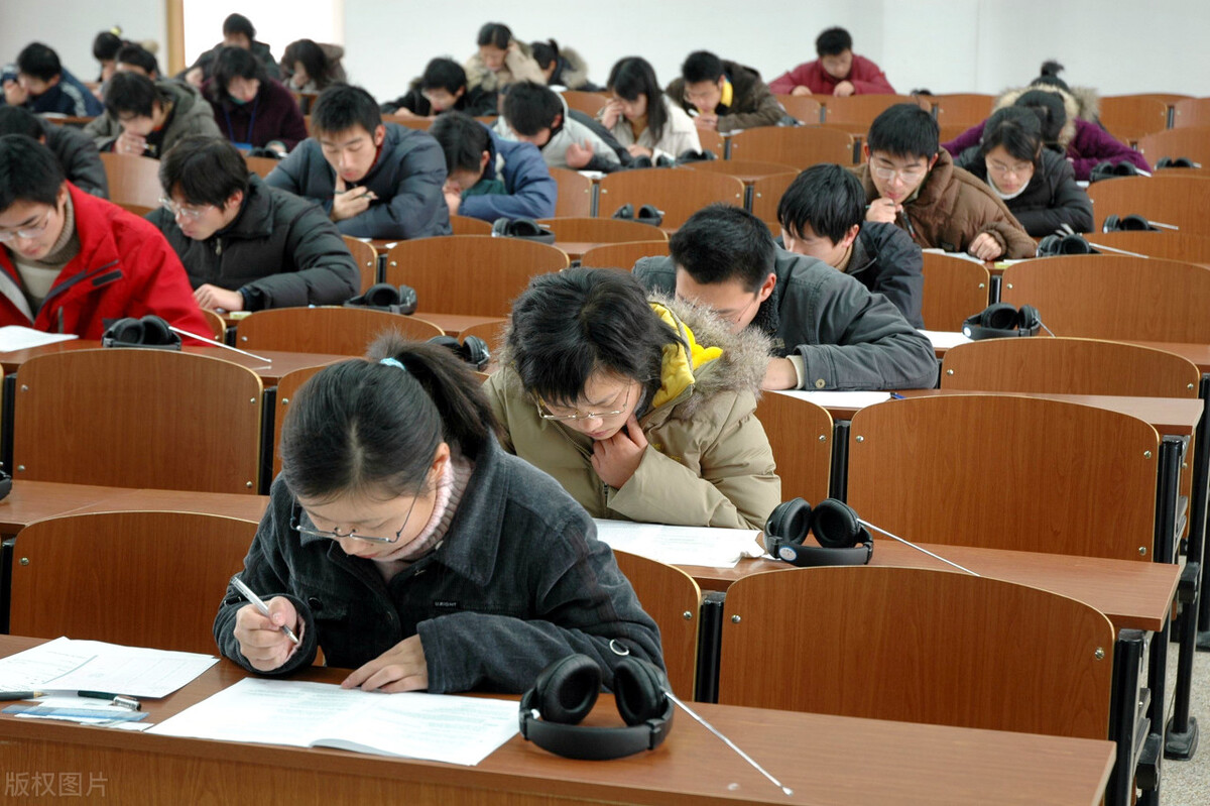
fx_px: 2217
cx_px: 605
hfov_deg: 30.5
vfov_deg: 20.6
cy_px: 403
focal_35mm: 66
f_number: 4.5
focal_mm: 44
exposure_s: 1/8
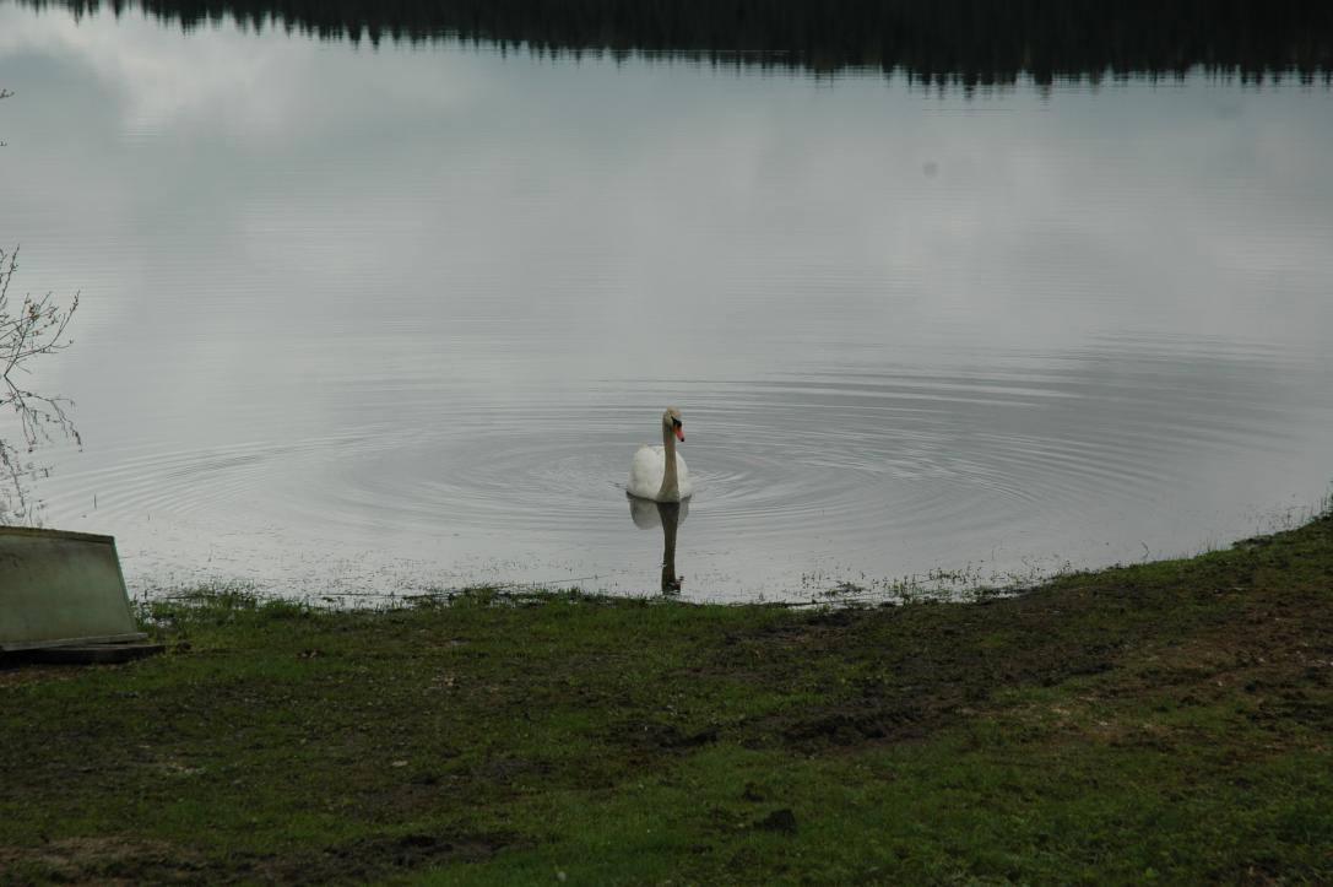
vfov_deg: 13.0
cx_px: 666
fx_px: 3885
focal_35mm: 105
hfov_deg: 19.5
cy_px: 444
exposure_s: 1/250
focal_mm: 70
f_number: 8
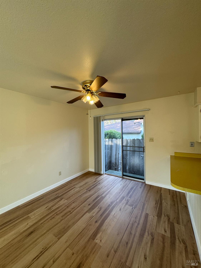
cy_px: 134
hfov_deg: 85.7
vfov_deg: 102.1
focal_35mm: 14
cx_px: 100
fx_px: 108
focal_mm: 2.22
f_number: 2.2
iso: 100
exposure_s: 1/120
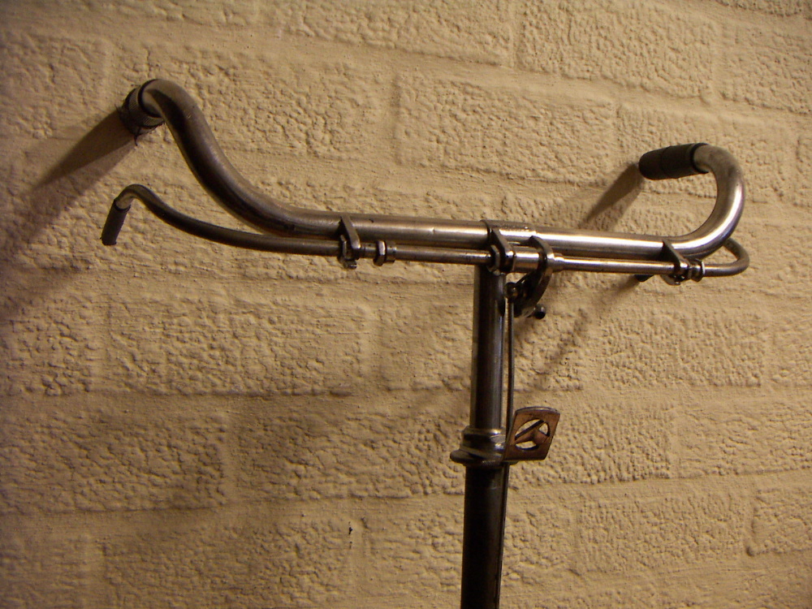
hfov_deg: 51.4
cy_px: 304
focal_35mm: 36
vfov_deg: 39.7
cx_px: 406
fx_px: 844
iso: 125
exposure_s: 1/50
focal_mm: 4.7
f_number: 2.8
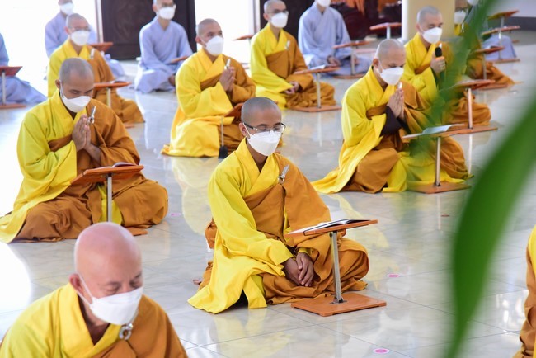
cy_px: 179
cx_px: 268
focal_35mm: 120
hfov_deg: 17.1
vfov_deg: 11.4
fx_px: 1787
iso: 6400
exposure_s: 1/125
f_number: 5.6
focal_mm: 120
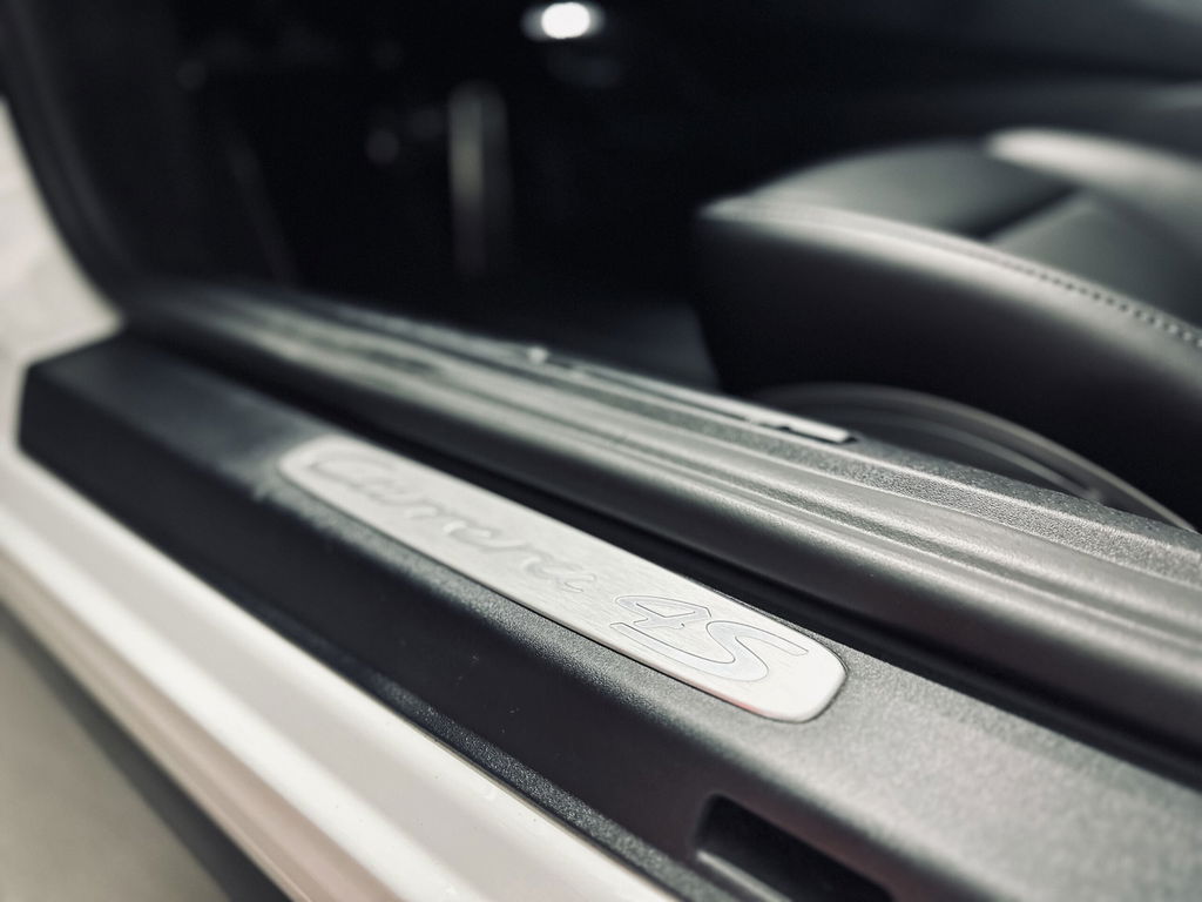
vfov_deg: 56.8
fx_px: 833
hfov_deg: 71.6
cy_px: 451
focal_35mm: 24
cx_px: 601
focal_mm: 6.86
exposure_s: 1/50
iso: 800
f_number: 1.78
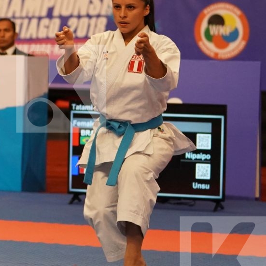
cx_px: -102
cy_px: 89
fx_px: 1739
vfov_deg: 8.7
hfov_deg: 8.6
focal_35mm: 200
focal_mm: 72
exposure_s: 1/1000
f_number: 2.8
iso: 3200
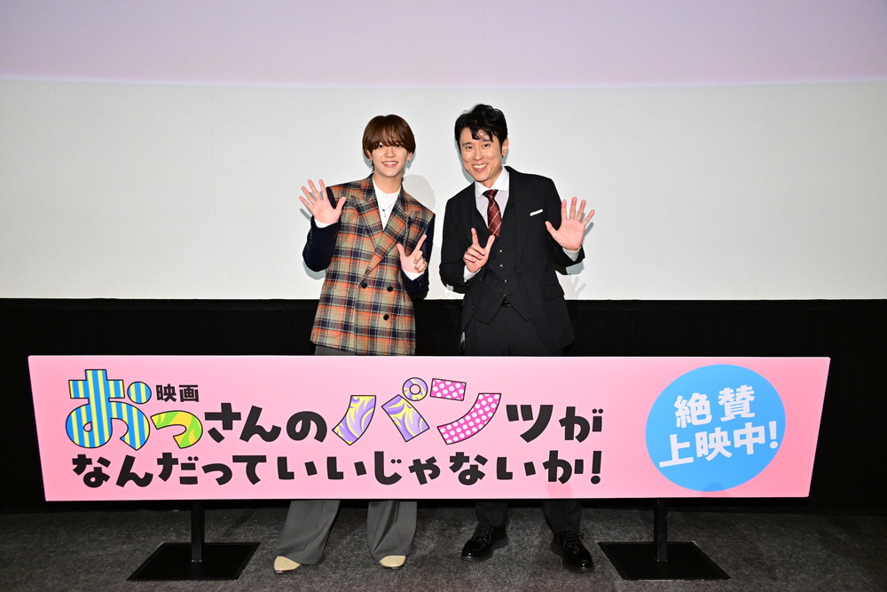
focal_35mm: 30
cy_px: 296
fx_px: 752
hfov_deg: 61.1
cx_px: 444
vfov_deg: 43.0
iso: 2500
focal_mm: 30.5
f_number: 4.5
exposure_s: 1/200
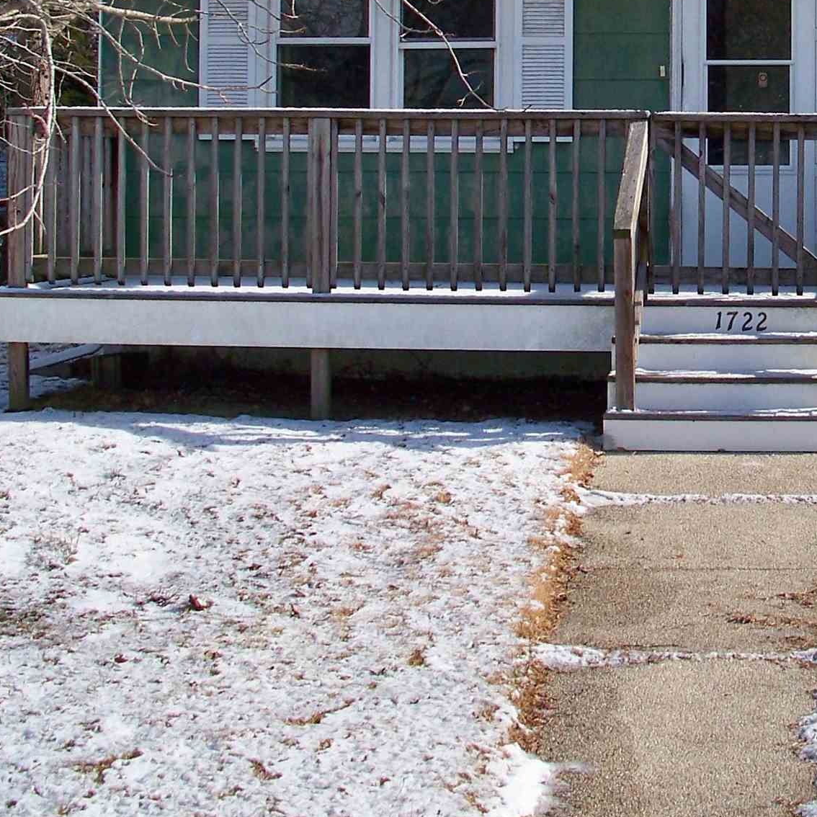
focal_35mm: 79
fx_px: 2109
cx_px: 675
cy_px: 163
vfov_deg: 21.6
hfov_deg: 21.6
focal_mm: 5.85
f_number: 4
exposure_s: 1/500
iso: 80
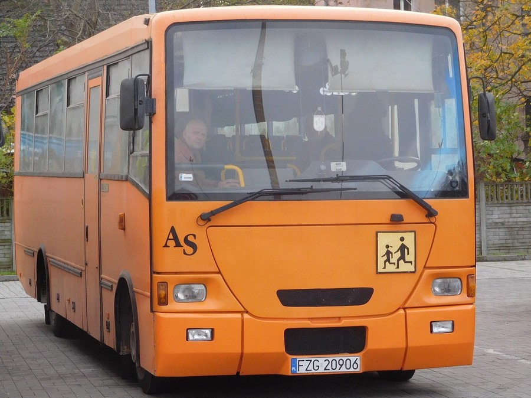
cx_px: 266
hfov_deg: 21.8
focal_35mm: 90
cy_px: 199
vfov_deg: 16.4
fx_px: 1380
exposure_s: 1/250
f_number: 4.7
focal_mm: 16.1
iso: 220
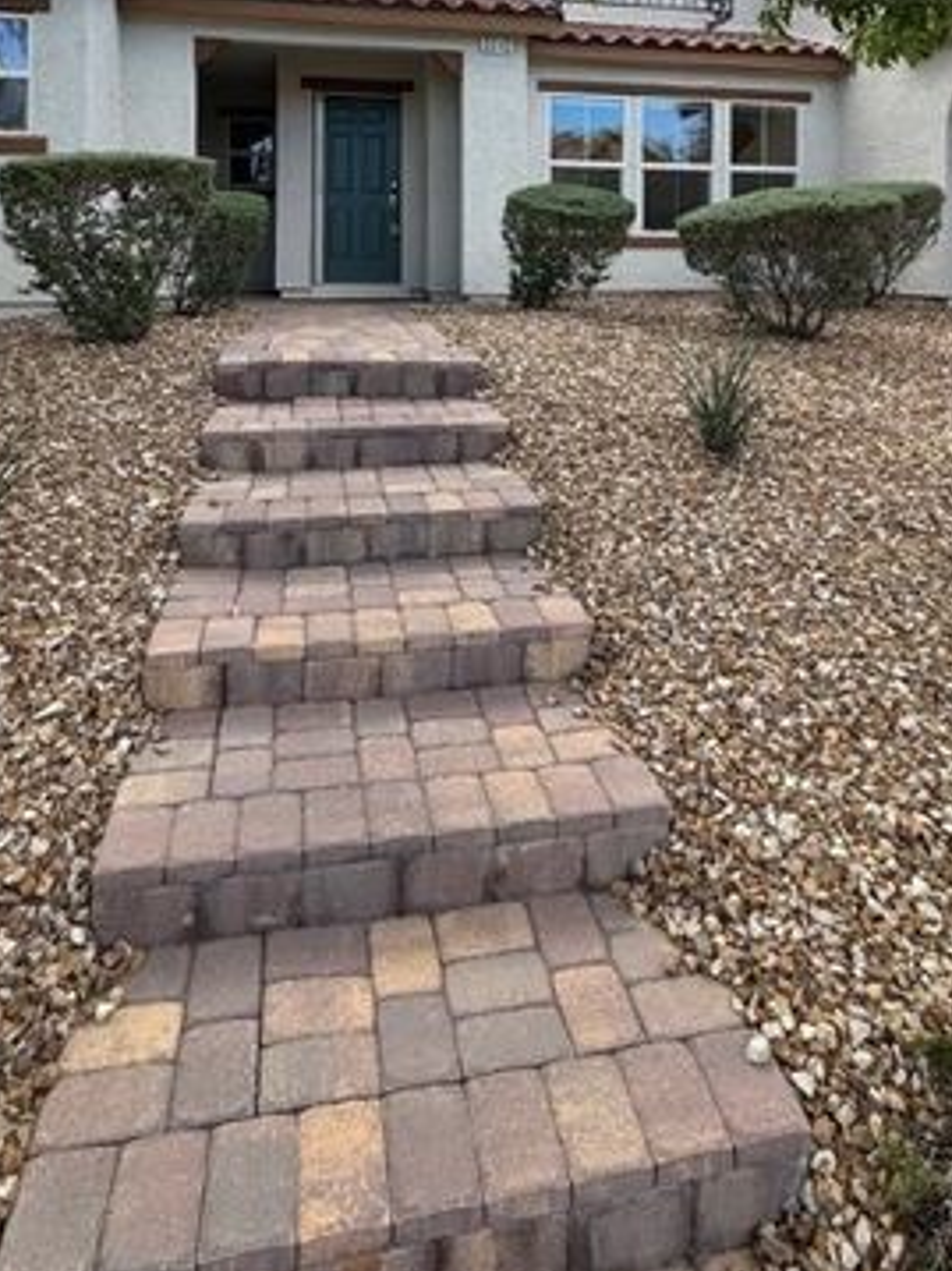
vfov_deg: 61.4
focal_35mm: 26
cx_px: 506
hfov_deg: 53.0
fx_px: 954
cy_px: 243
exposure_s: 1/453
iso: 40
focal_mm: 2.22
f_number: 2.2
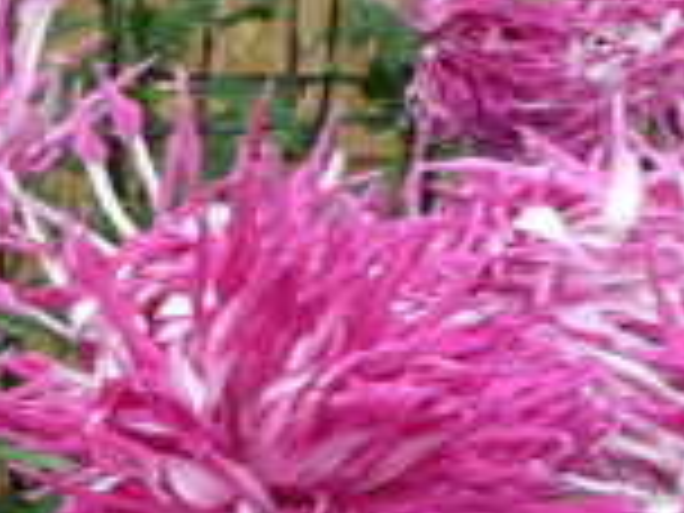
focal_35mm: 220
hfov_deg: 8.9
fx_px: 4347
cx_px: -166
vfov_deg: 6.7
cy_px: 670
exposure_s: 1/50
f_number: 4.3
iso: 125
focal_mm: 9.3
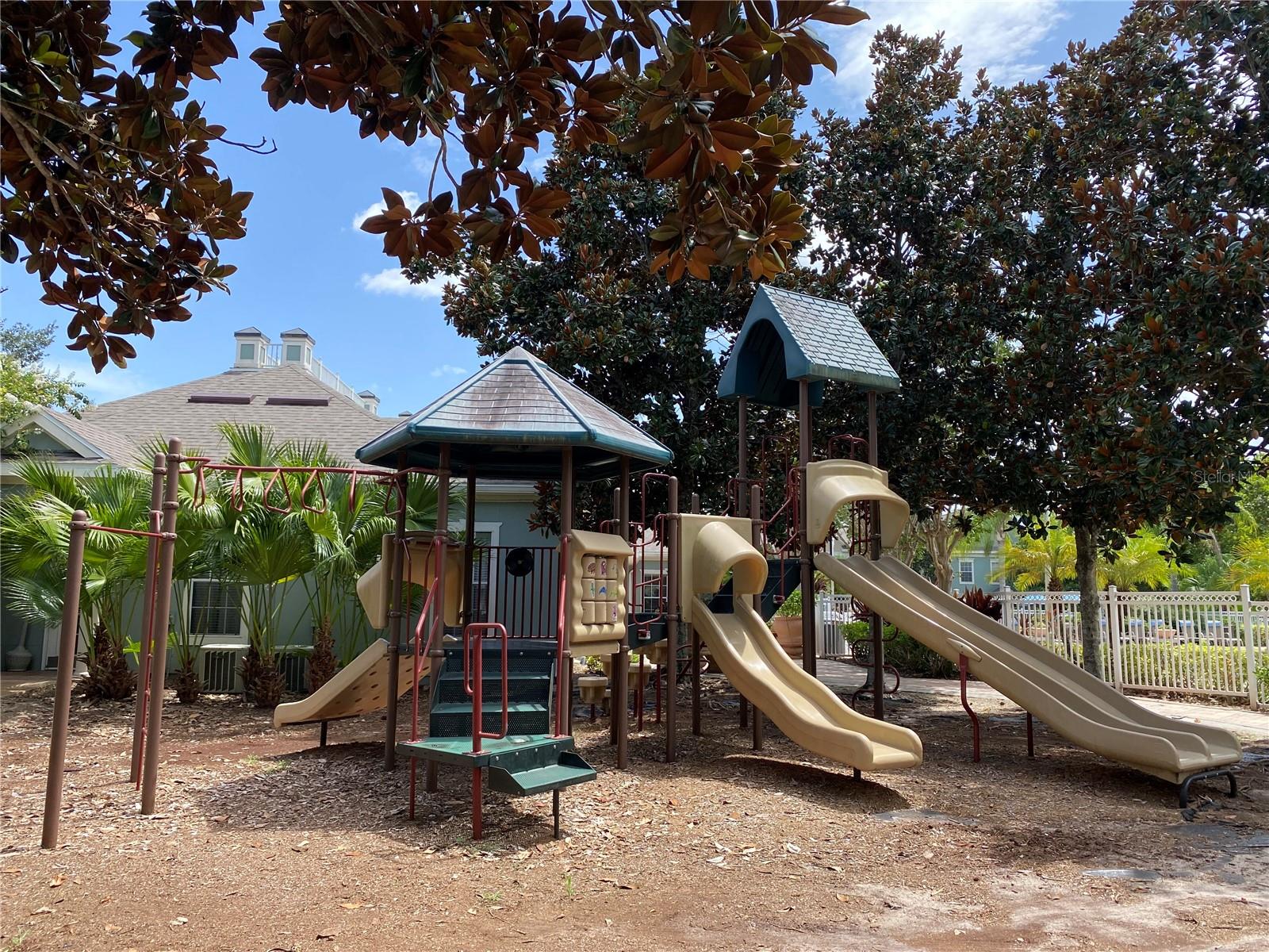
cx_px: 634
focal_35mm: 26
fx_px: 953
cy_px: 476
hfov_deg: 67.3
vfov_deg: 53.1
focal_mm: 4.25
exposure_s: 1/998
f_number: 1.8
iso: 32
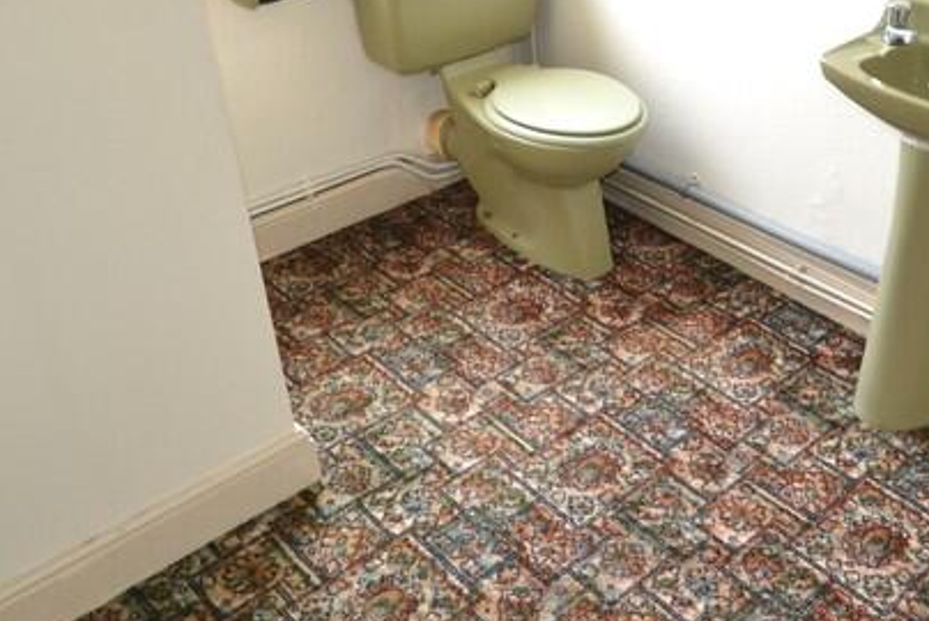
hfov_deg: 48.7
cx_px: 697
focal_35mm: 38
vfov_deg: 34.9
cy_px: 222
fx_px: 981
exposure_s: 1/60
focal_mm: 10
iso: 640
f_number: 3.5
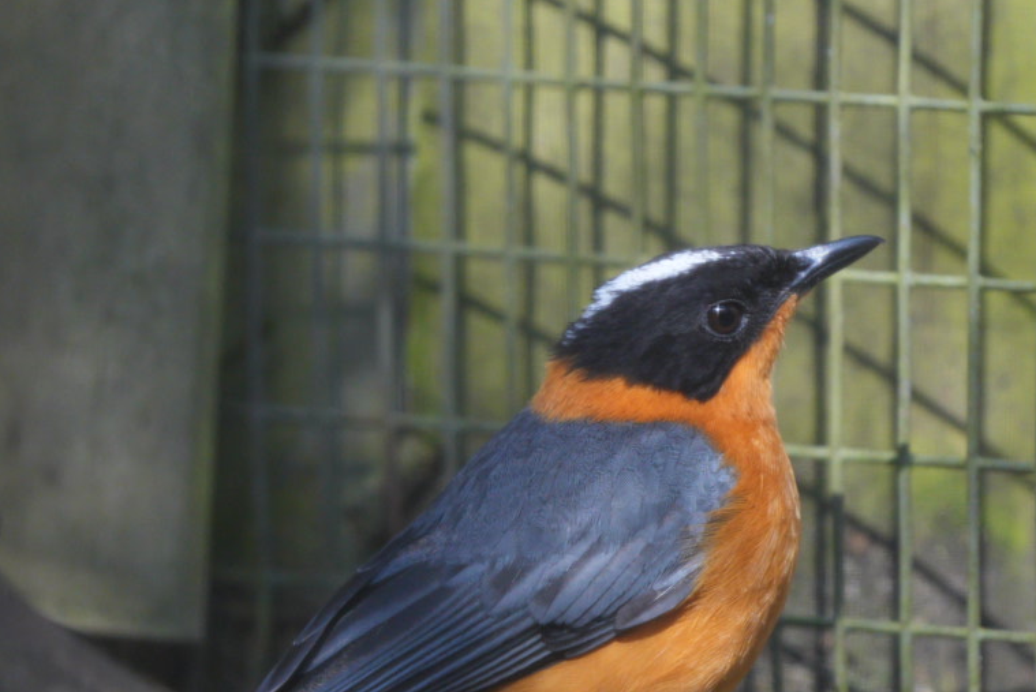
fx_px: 36798
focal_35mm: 1278
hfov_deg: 1.6
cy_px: 437
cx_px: 643
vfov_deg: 1.1
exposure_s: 1/400
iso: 2000
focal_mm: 600
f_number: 6.3
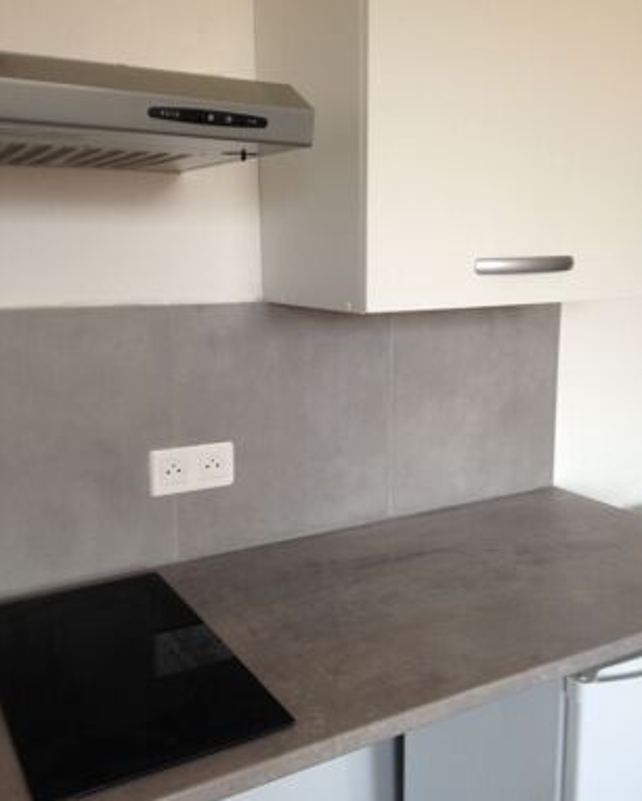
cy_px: 397
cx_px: 331
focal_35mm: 36
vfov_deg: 50.3
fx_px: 854
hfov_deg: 41.2
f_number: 2.4
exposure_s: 1/20
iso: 50
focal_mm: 4.12
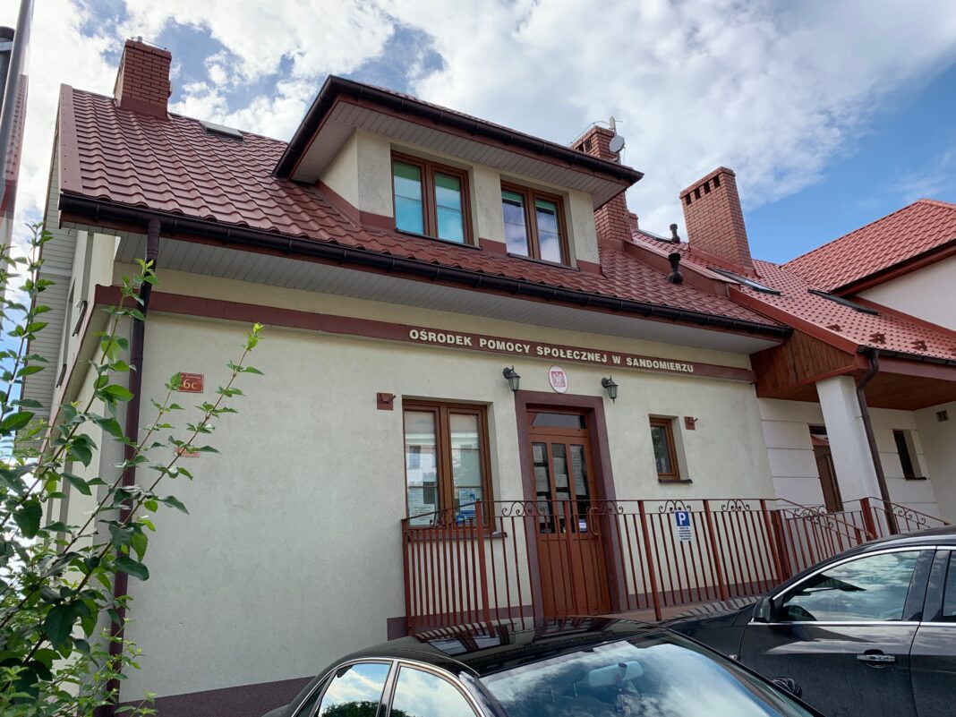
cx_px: 478
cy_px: 358
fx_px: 718
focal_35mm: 26
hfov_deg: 67.3
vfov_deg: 53.1
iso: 25
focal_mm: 4.25
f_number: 1.8
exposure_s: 1/1190
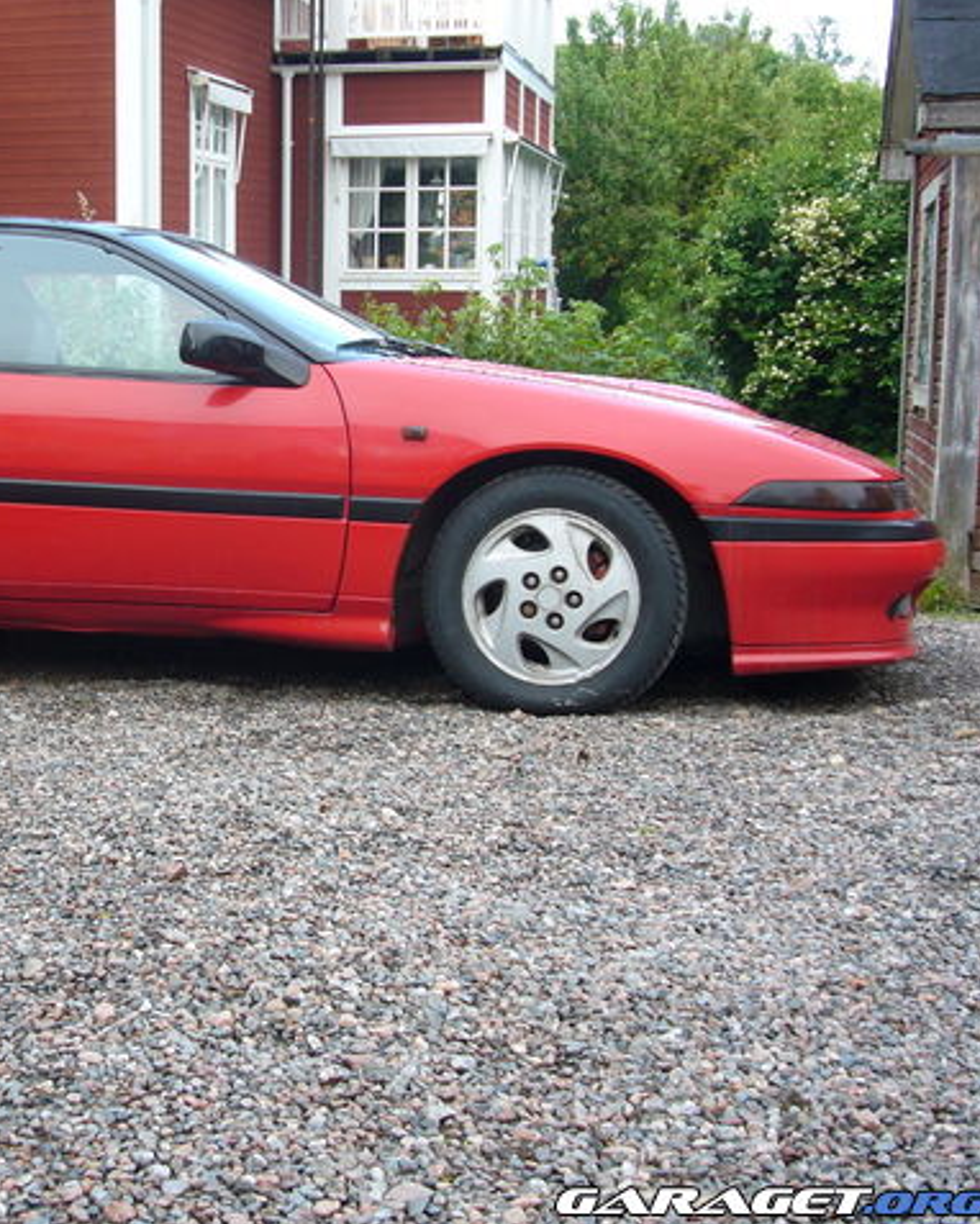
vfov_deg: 34.1
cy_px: 611
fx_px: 1993
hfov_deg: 27.0
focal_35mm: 55
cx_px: 174
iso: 80
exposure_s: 1/40
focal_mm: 6.9
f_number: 3.3
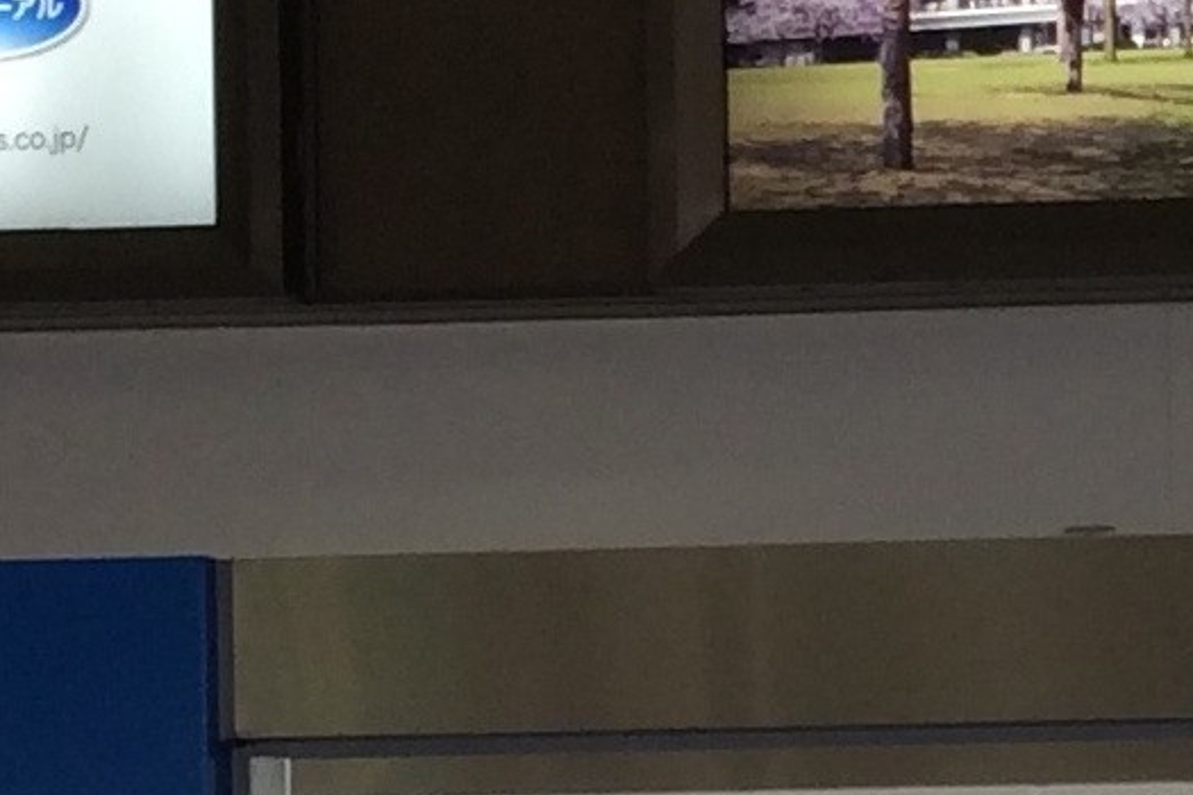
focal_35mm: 194
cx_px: 2468
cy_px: 1299
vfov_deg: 6.9
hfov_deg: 9.8
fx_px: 6428
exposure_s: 1/60
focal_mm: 4.12
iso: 50
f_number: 2.2
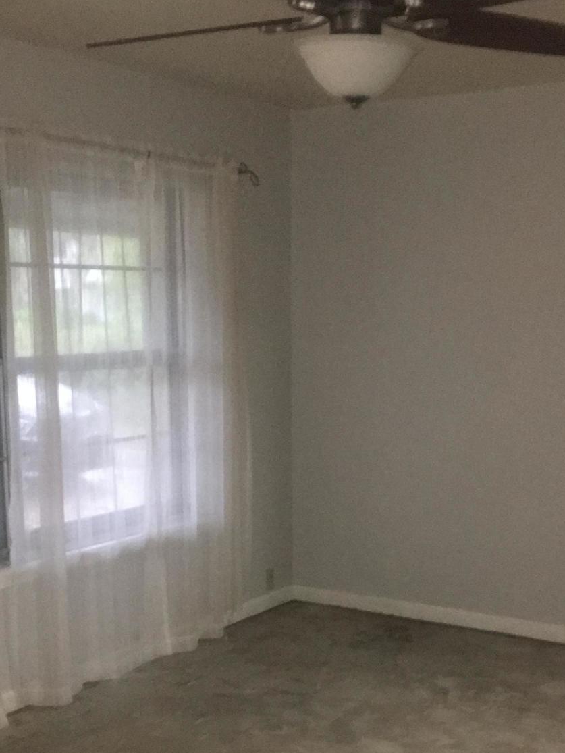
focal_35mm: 52
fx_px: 1131
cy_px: 552
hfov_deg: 28.0
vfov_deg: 36.1
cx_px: 301
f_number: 2.2
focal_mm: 4.15
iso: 250
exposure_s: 1/16
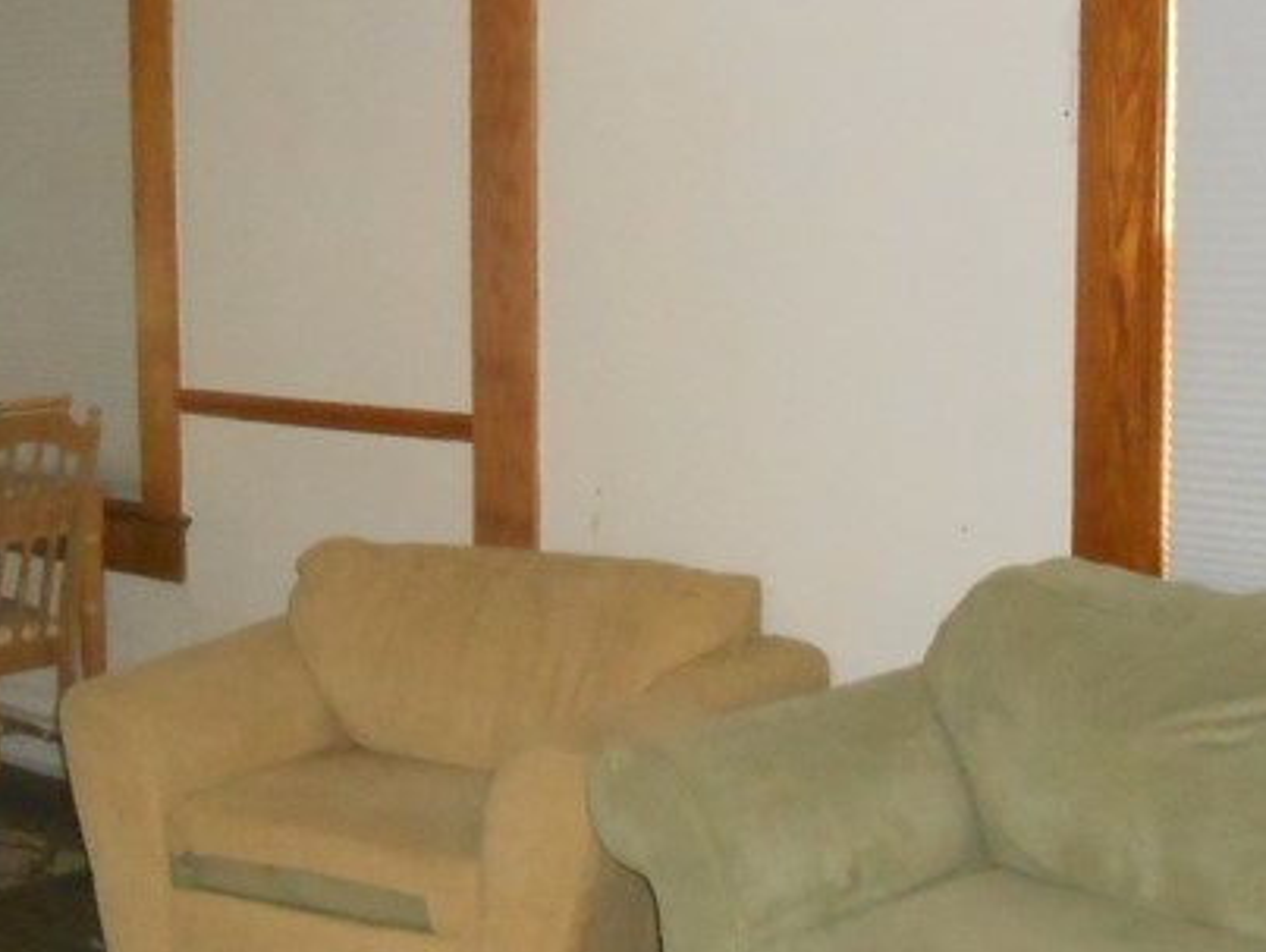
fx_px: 2416
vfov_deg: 22.3
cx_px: 273
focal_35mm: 66
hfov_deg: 28.8
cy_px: 399
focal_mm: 4.6
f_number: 3.5
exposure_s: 1/25
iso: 800
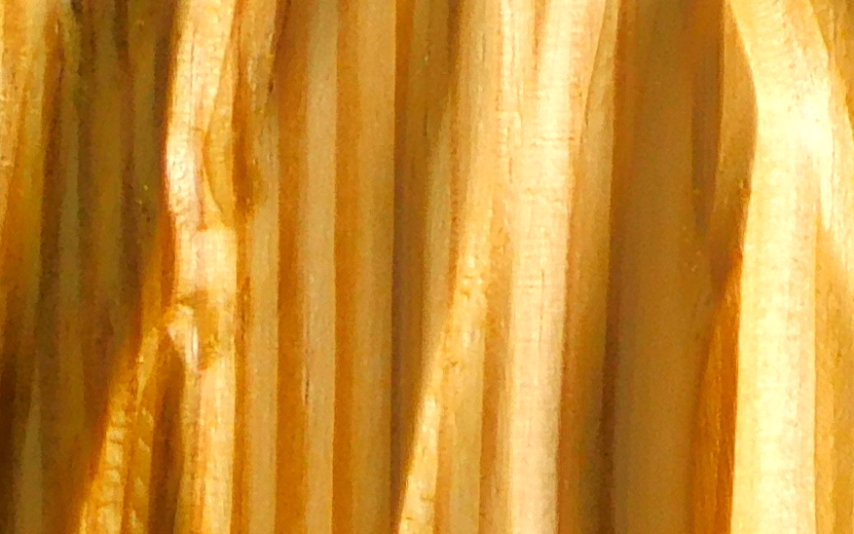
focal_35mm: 507
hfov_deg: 4.1
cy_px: 80
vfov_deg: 2.6
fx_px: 11799
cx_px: 1242
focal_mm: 16.1
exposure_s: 1/50
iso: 125
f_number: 4.5
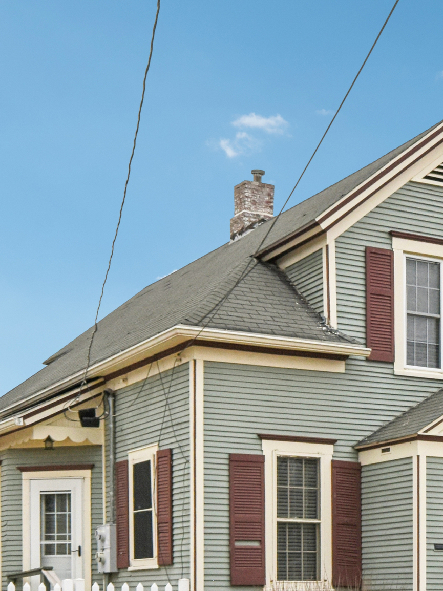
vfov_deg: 25.9
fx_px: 1280
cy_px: 369
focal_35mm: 75
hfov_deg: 19.4
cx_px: 368
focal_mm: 20
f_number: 8
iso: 640
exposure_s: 1/1000
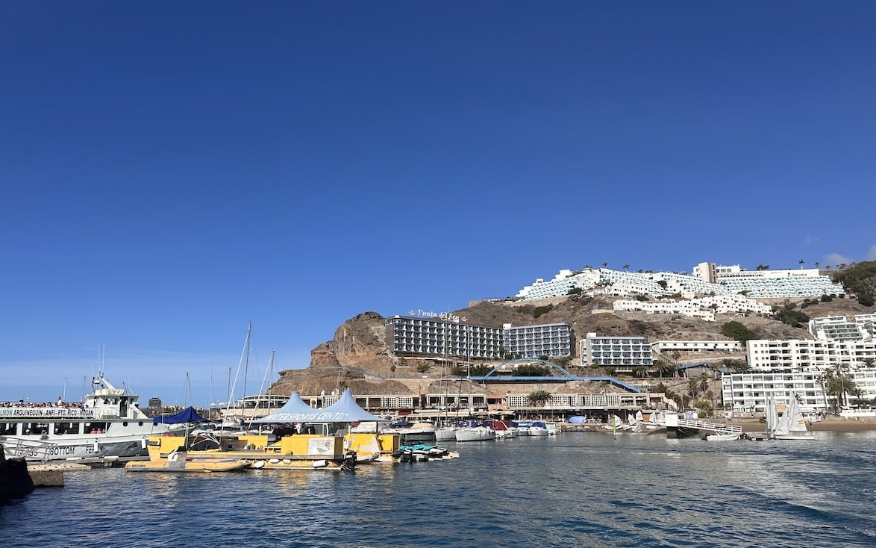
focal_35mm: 26
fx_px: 621
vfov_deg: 47.4
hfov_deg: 70.4
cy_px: 326
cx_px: 445
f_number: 1.78
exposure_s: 1/7042
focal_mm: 6.86
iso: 80
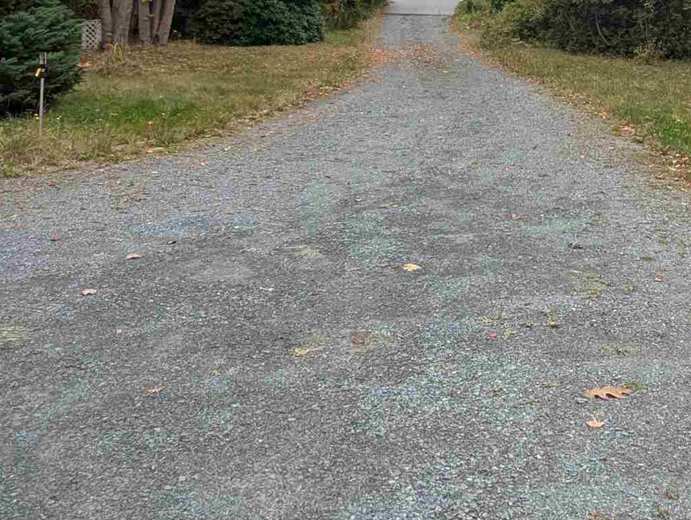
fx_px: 960
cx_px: 531
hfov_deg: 38.4
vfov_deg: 27.6
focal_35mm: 48
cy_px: -57
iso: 50
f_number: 2.2
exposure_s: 1/1328
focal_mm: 2.35
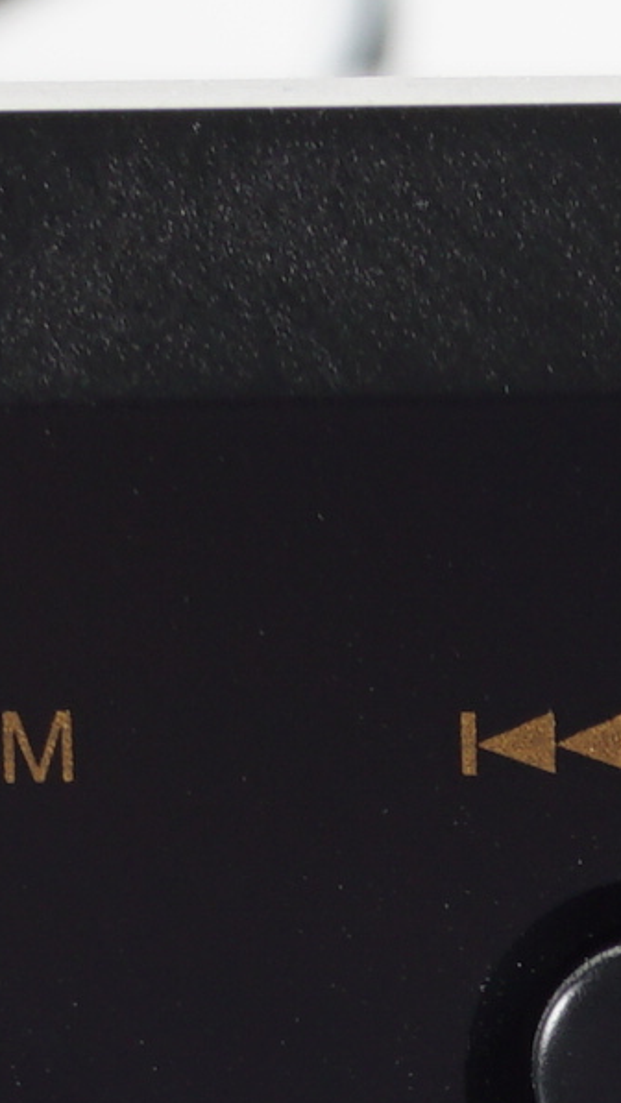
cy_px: 2103
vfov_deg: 6.3
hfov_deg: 3.6
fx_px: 9803
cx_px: 1591
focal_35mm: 335
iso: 100
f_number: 13
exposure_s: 1/125
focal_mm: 30
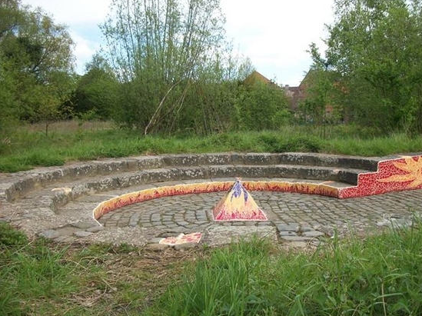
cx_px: 230
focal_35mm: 35
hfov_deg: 52.6
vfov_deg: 40.6
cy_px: 165
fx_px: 426
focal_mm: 5.7
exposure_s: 1/100
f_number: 8.8
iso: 80
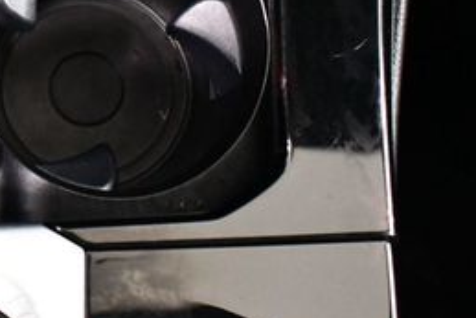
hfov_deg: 21.5
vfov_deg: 15.2
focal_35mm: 89
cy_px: 31
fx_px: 1177
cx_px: -70
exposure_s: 1/60
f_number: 3.5
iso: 6400
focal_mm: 18
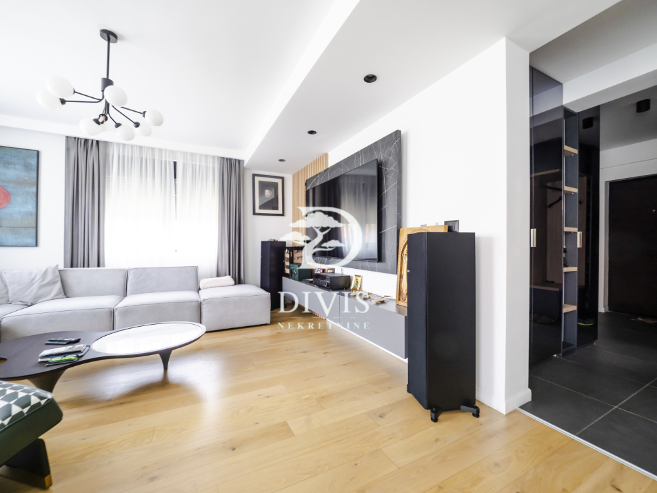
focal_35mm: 14
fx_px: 266
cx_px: 328
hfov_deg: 102.1
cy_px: 246
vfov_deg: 85.7
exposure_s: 1/25
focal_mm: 7
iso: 400
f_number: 4
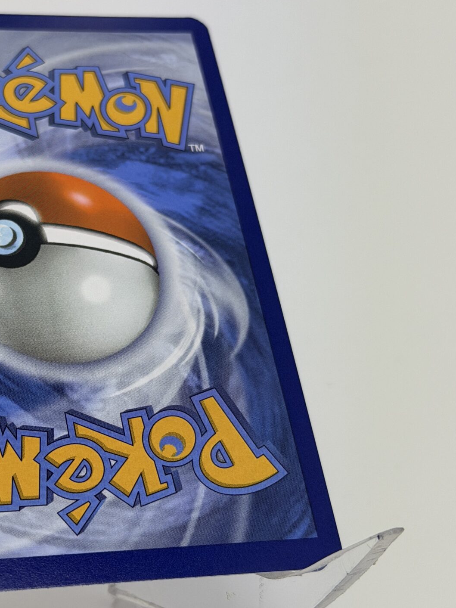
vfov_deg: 22.5
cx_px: 56
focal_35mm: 87
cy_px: 346
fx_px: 1528
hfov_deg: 16.8
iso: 64
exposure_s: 1/846
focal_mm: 6.76
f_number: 1.78
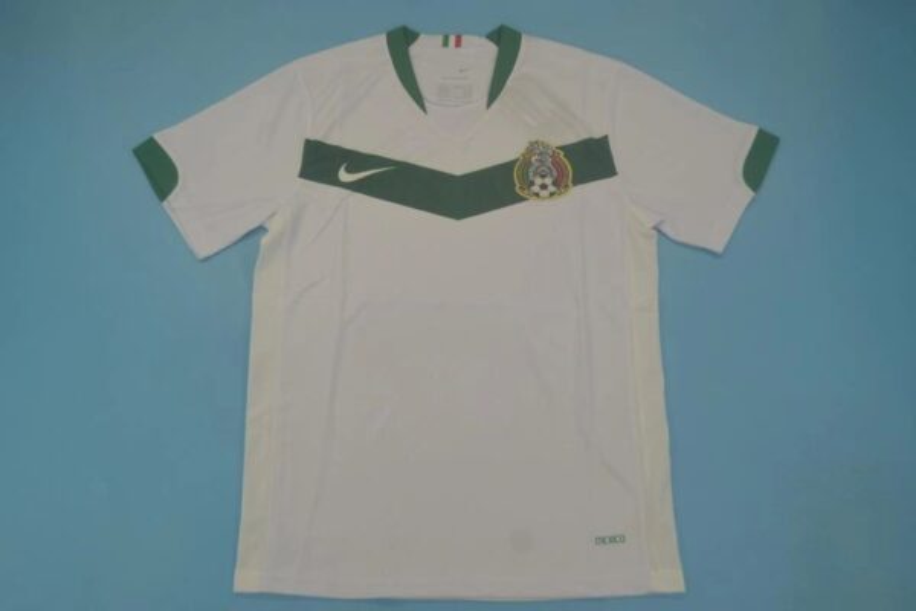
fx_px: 916
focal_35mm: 36
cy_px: 306
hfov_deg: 53.1
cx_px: 458
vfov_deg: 36.9
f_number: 4
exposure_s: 1/160
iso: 200
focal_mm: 24
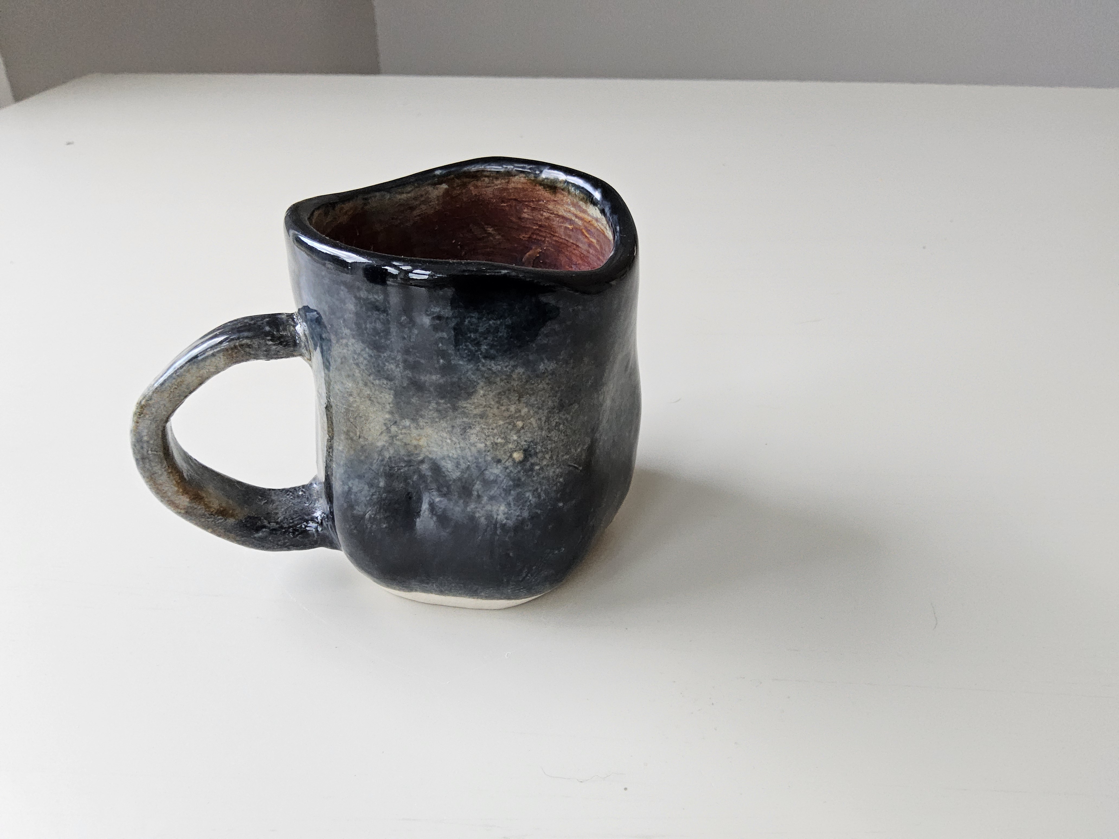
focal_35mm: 23
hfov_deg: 73.9
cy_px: 420
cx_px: 560
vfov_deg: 58.9
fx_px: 744
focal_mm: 3.08
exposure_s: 1/120
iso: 500
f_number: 2
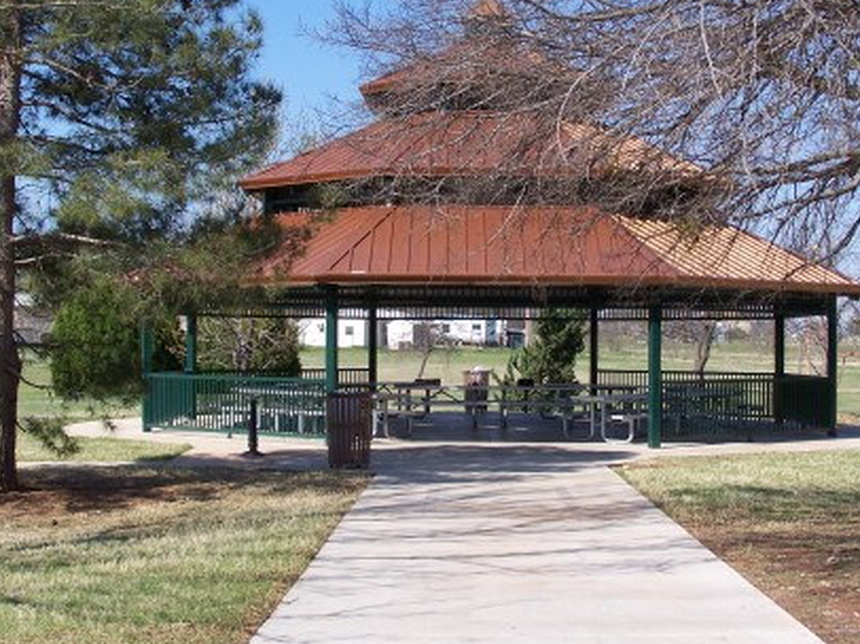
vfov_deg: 20.7
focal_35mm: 71
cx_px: 471
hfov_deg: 27.4
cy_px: 278
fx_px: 1763
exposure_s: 1/500
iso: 80
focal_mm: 9.3
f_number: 4.5
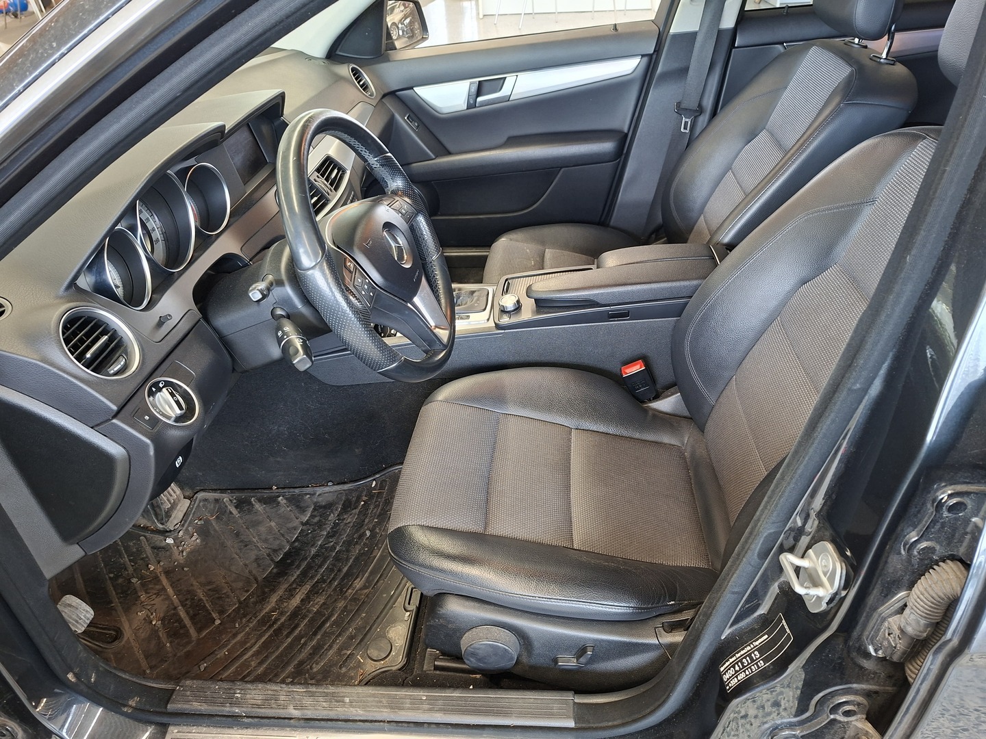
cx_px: 493
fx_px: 655
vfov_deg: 58.9
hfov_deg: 73.9
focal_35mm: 23
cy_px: 370
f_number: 1.8
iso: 320
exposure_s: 1/33
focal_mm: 5.54
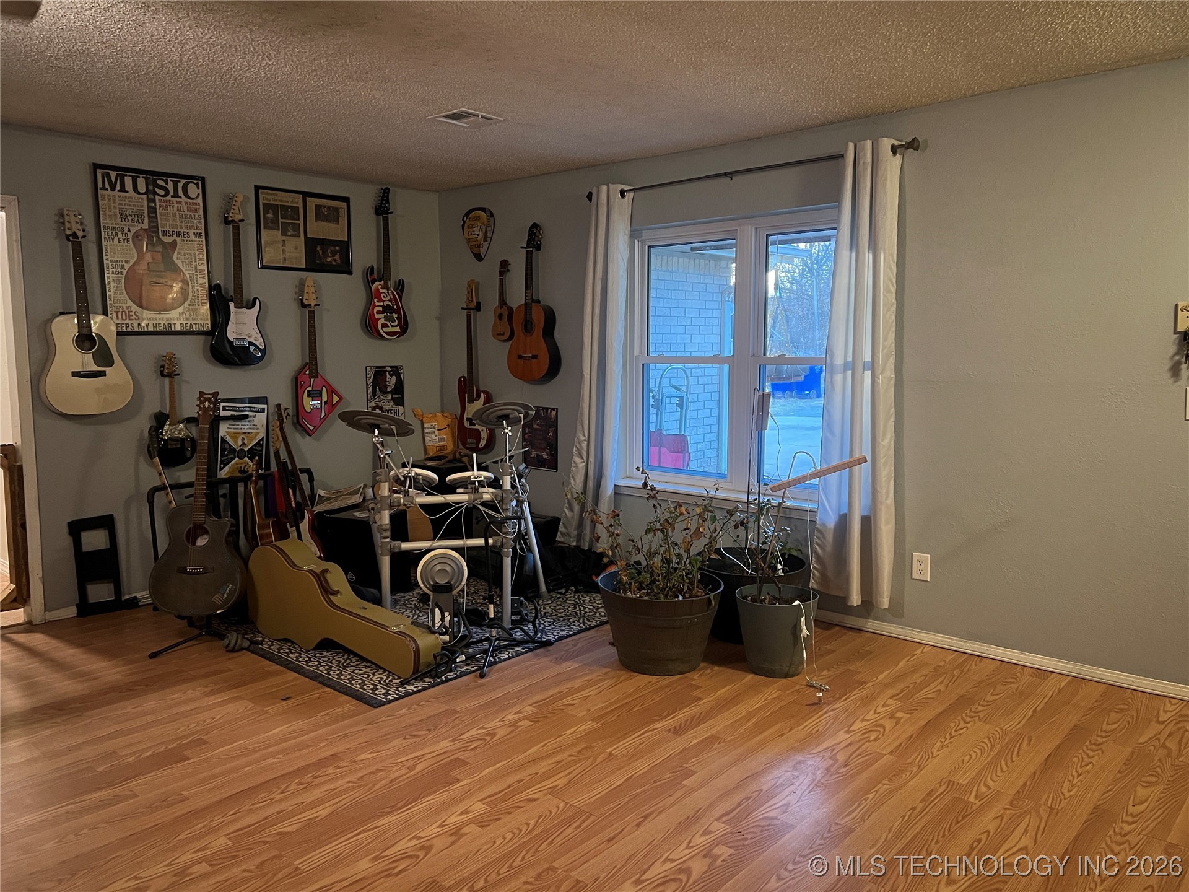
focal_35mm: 26
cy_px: 446
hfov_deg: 67.3
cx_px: 594
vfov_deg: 53.1
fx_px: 893
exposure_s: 1/40
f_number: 1.5
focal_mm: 5.7
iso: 500
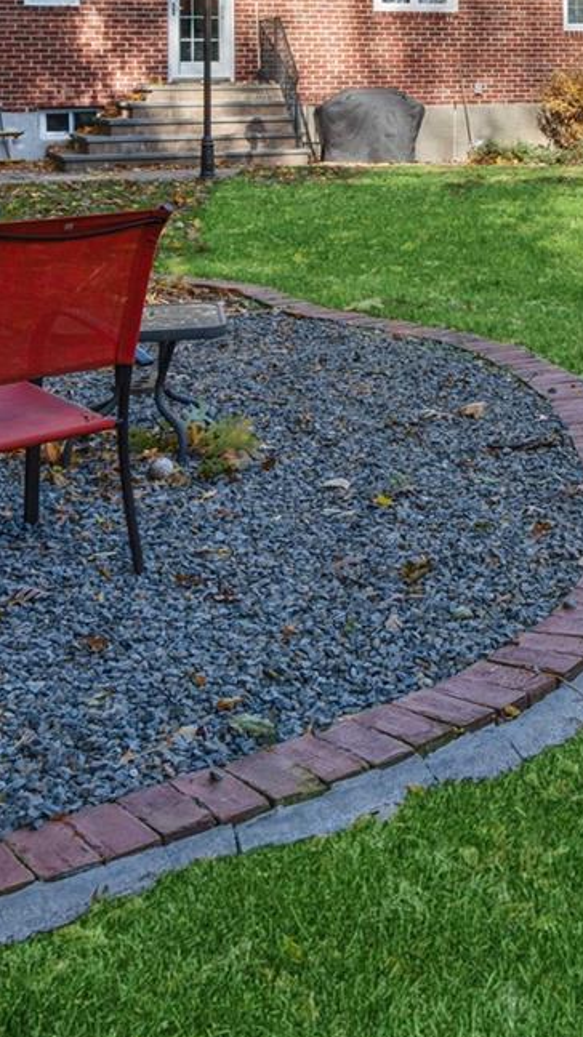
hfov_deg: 20.6
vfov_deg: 37.3
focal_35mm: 53
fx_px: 1458
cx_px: 756
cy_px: 156
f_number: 5.6
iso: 160
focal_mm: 16
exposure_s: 1/200
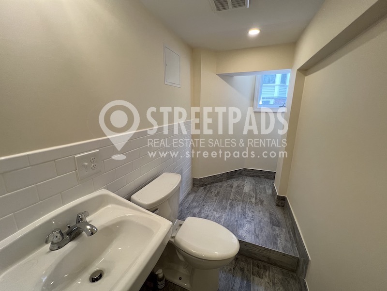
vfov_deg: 89.9
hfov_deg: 106.2
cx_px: 194
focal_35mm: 13
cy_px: 146
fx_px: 145
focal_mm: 1.57
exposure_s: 1/120
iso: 80
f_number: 1.8
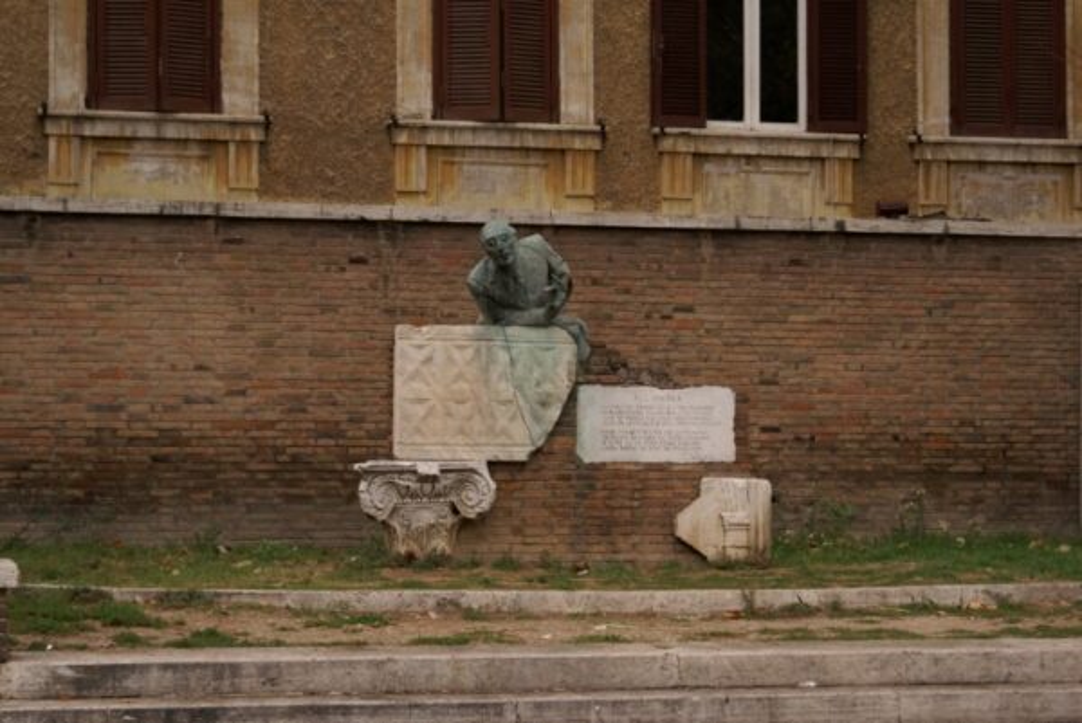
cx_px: 541
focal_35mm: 90
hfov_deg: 22.6
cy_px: 362
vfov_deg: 15.2
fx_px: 2707
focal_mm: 60
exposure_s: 1/100
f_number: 5.6
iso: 160
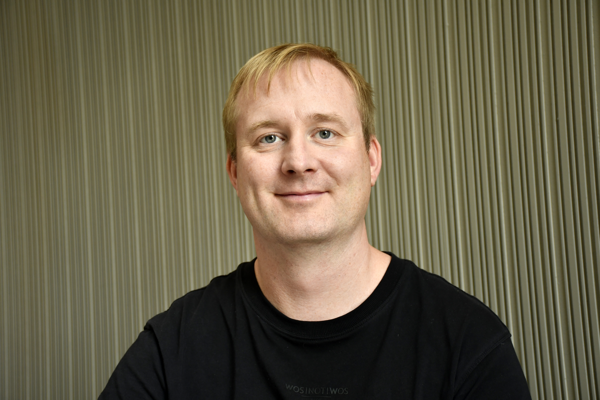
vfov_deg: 18.9
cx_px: 300
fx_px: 1200
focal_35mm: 72
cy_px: 200
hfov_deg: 28.1
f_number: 5
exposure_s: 1/80
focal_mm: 48
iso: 320
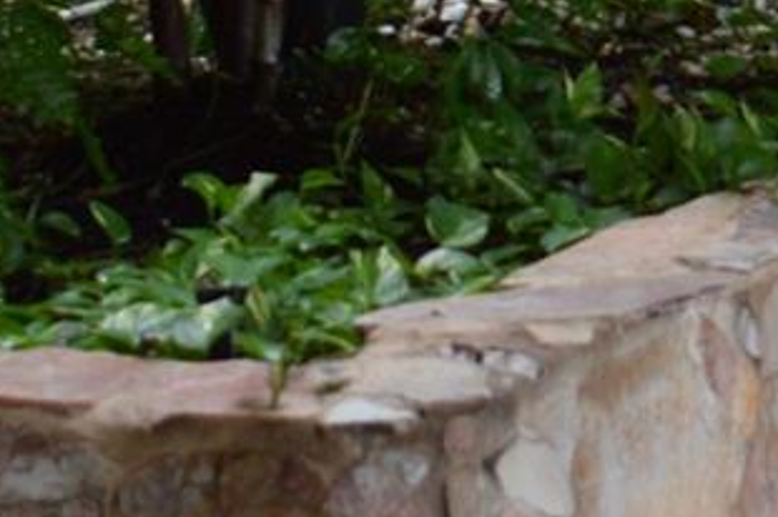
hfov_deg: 8.3
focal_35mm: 248
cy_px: -476
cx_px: 665
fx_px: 5354
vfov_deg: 5.4
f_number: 4.2
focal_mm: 32
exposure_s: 1/50
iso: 400
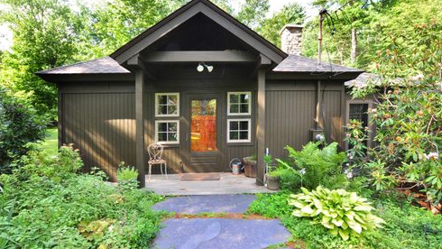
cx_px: 220
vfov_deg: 67.1
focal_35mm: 16
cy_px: 124
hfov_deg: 99.4
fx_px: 188
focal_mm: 10
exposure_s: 1/80
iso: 640
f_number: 8
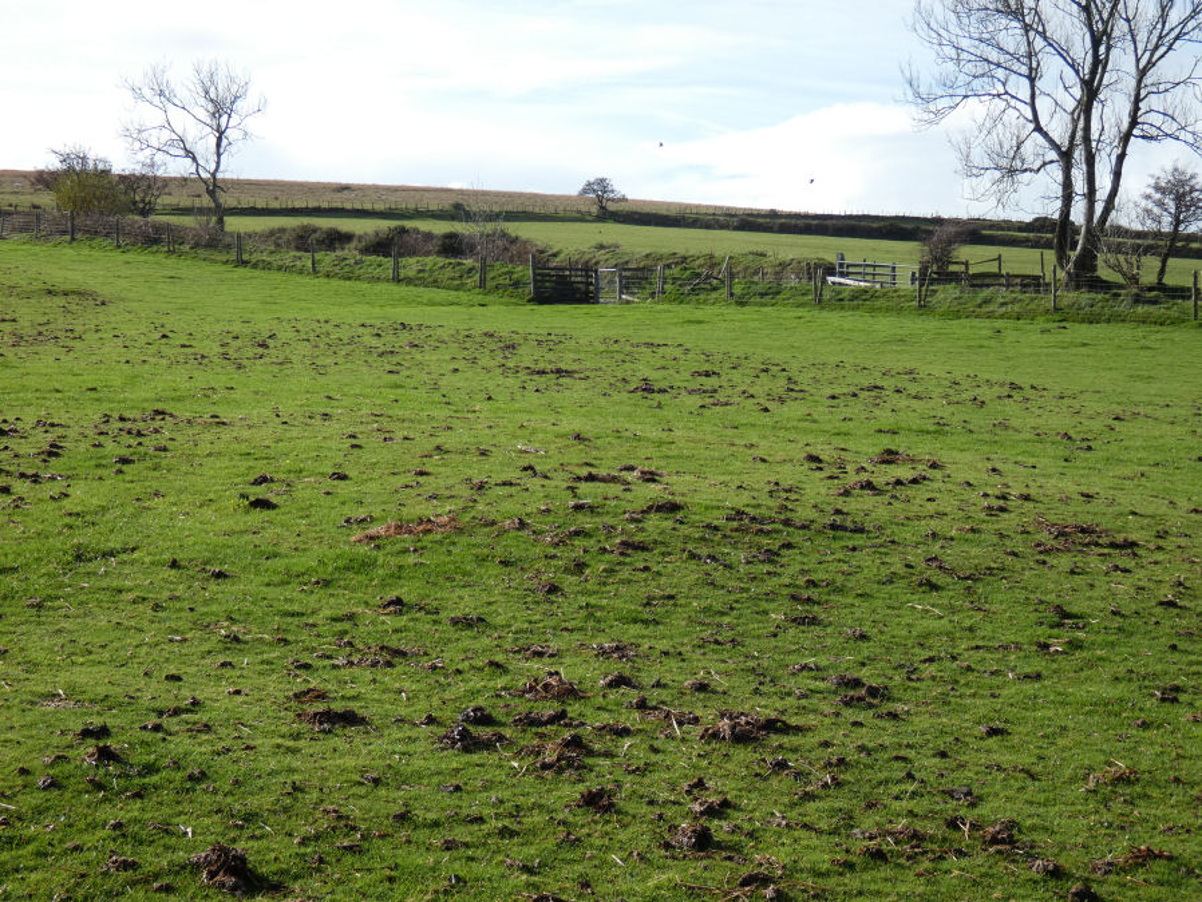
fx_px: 2292
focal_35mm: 66
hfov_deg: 29.4
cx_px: 601
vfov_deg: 22.3
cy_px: 451
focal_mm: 11.9
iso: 80
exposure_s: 1/400
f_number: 4.2
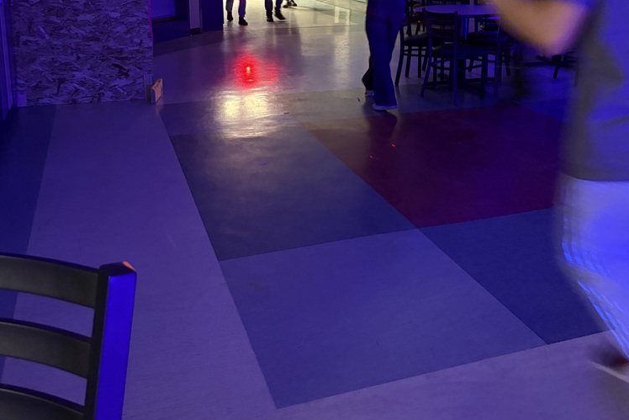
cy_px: 66
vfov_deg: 34.5
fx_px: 647
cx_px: 322
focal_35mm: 37
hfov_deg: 51.9
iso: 800
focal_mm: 5.96
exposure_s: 1/30
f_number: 1.6
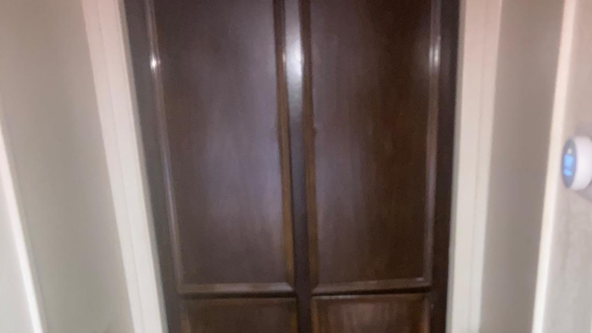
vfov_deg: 27.8
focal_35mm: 41
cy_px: 311
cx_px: 296
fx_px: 644
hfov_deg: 49.4
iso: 320
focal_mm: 3.99
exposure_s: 1/4
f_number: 1.8
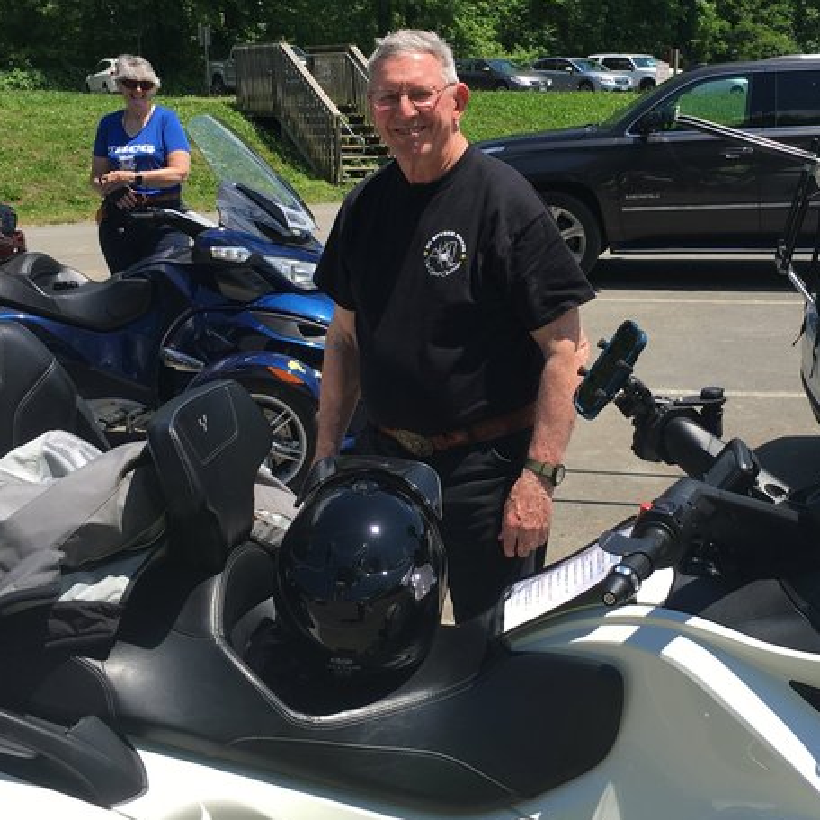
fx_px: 1206
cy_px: 363
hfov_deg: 37.2
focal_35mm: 45
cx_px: 539
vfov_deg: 37.5
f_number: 2.2
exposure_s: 1/1148
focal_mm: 4.15
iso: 25
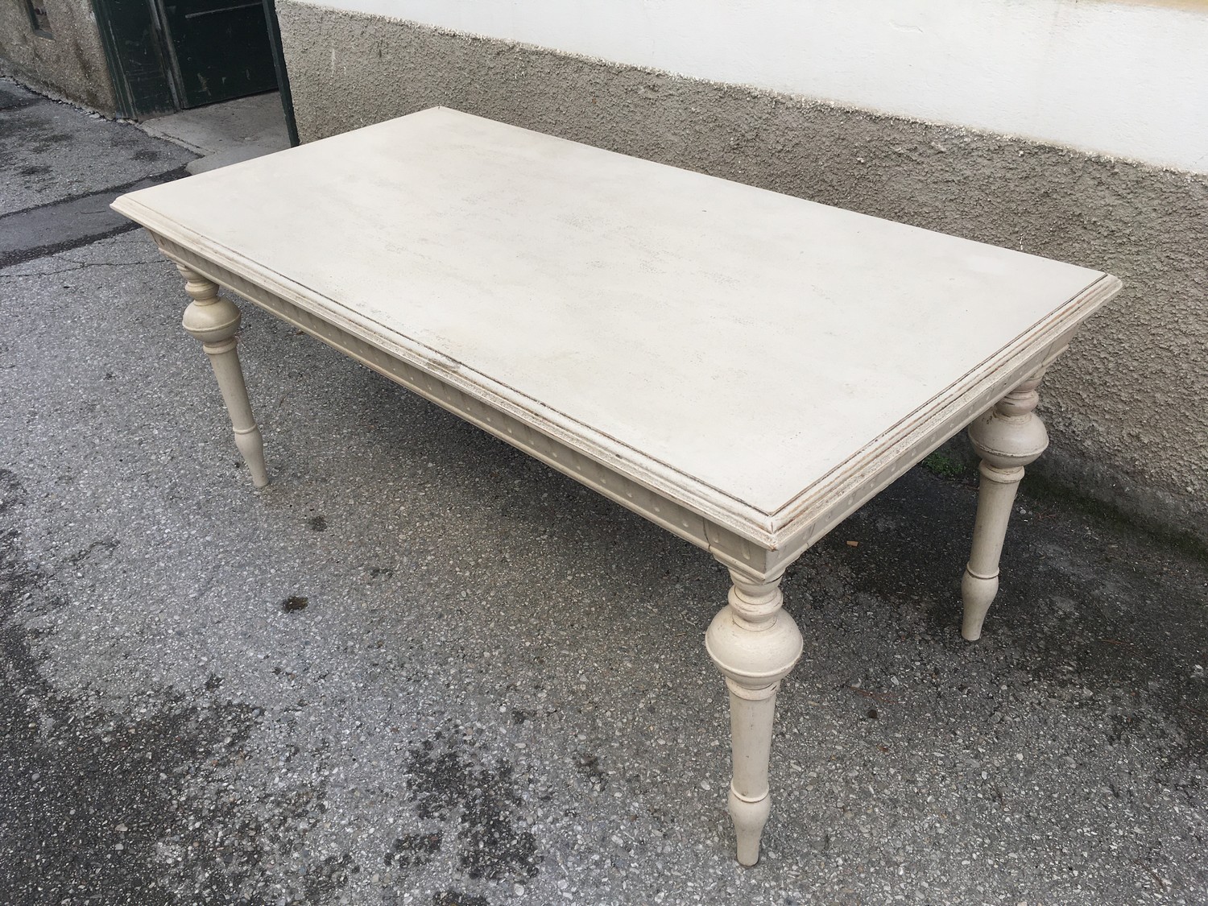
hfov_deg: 61.7
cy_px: 453
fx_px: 1012
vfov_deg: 48.2
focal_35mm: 29
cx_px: 604
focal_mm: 4.15
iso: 25
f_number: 2.2
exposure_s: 1/458
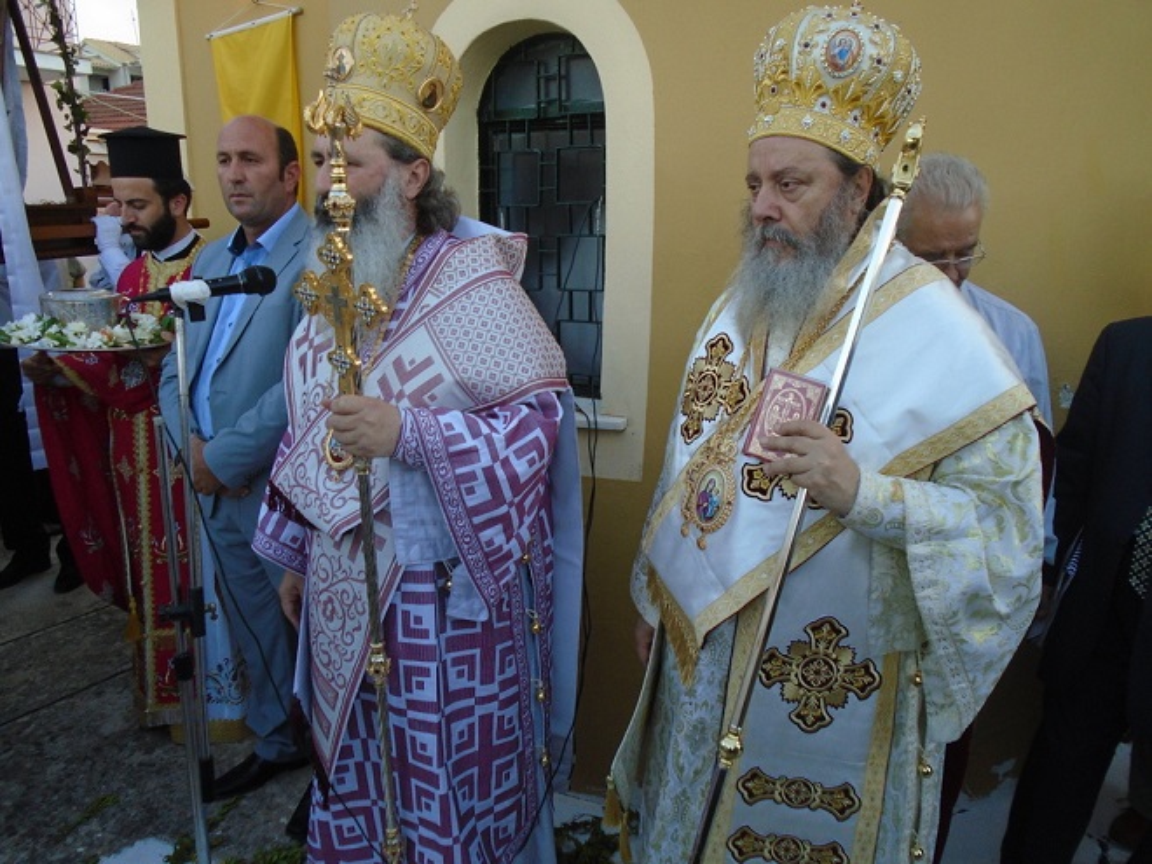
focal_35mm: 26
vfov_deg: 53.1
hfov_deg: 67.3
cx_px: 576
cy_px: 432
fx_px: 865
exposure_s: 1/80
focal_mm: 4.6
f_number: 3.2
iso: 100
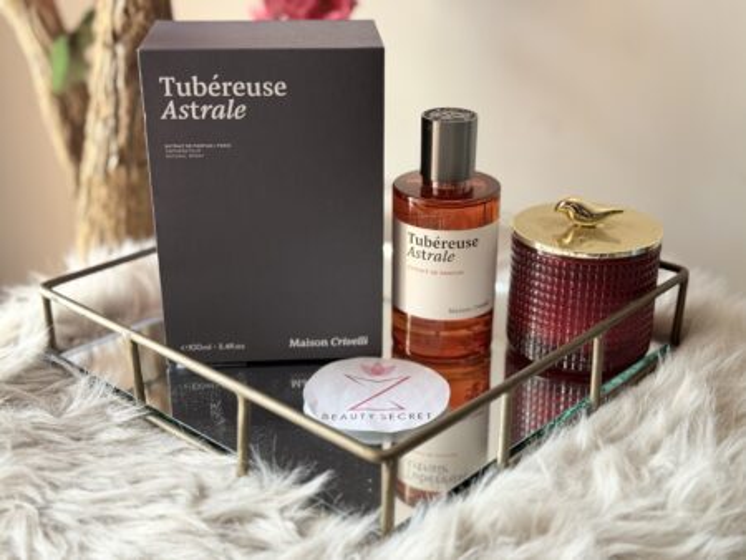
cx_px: 373
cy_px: 280
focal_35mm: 48
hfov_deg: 39.6
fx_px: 1035
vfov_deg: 30.3
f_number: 1.78
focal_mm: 6.76
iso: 100
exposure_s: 1/143
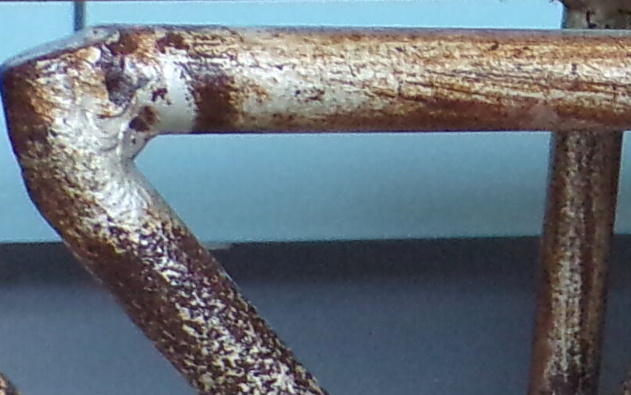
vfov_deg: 6.8
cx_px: 1206
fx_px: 3302
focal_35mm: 192
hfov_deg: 10.2
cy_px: 372
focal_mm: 5.8
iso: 245
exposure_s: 1/17
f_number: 3.2
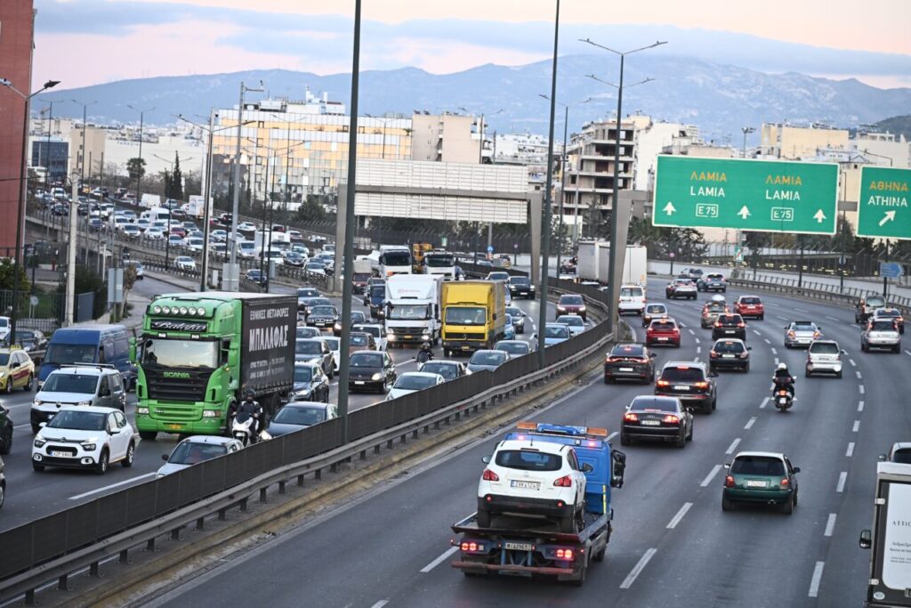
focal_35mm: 120
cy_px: 304
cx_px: 456
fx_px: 3037
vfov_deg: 11.4
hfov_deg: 17.1
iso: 1100
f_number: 4.5
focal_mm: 120
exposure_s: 1/250
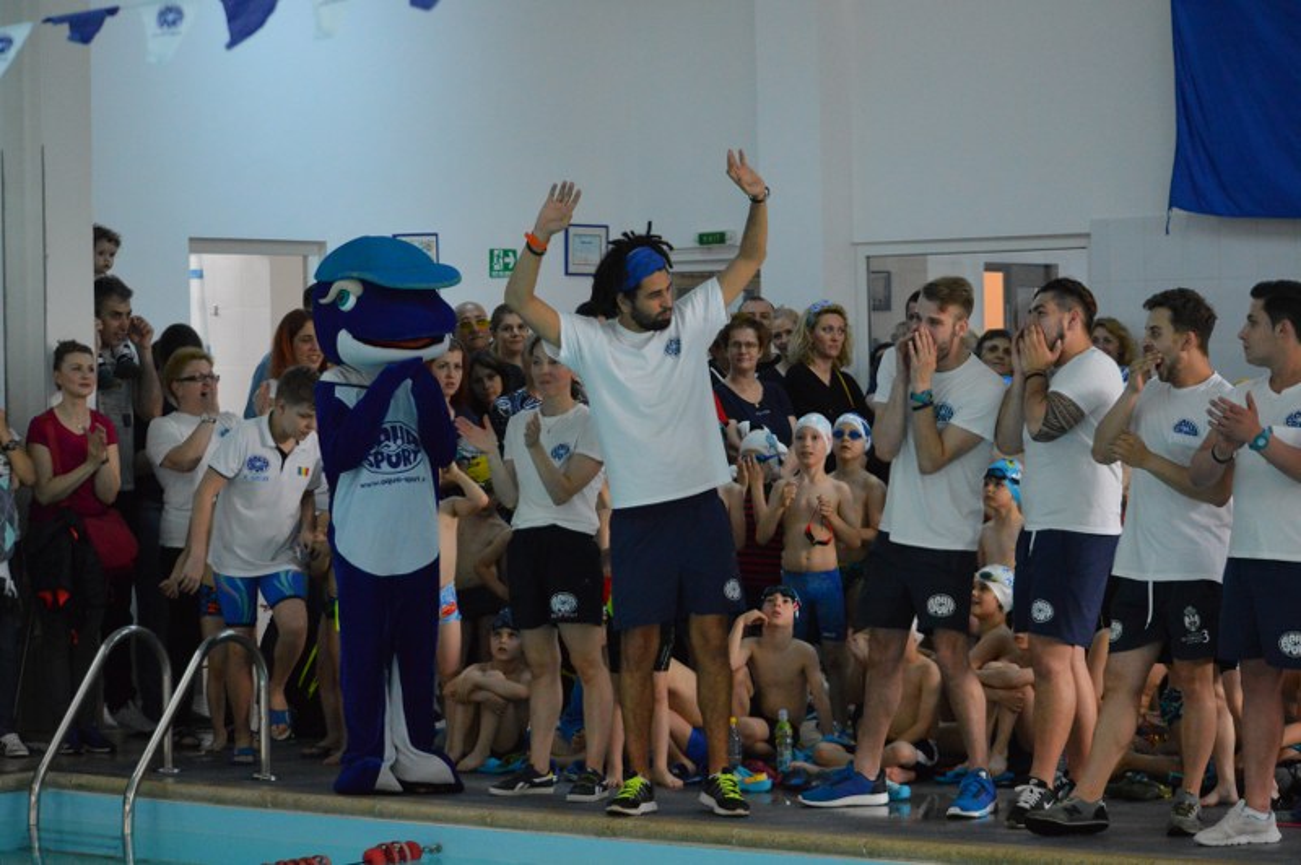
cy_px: 432
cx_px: 650
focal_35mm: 102
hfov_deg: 20.0
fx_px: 3683
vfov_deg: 13.4
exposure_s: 1/320
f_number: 4.5
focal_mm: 68
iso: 3200
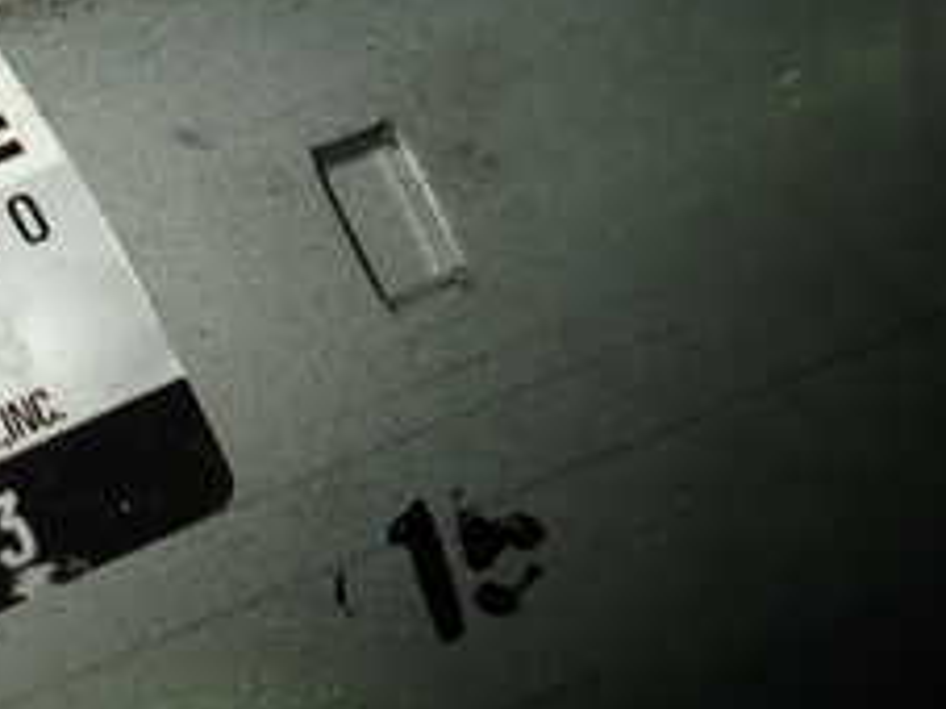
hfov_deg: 25.7
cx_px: -250
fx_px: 1803
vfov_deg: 22.2
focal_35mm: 66
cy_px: 455
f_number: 2
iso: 100
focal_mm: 4.5
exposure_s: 1/80
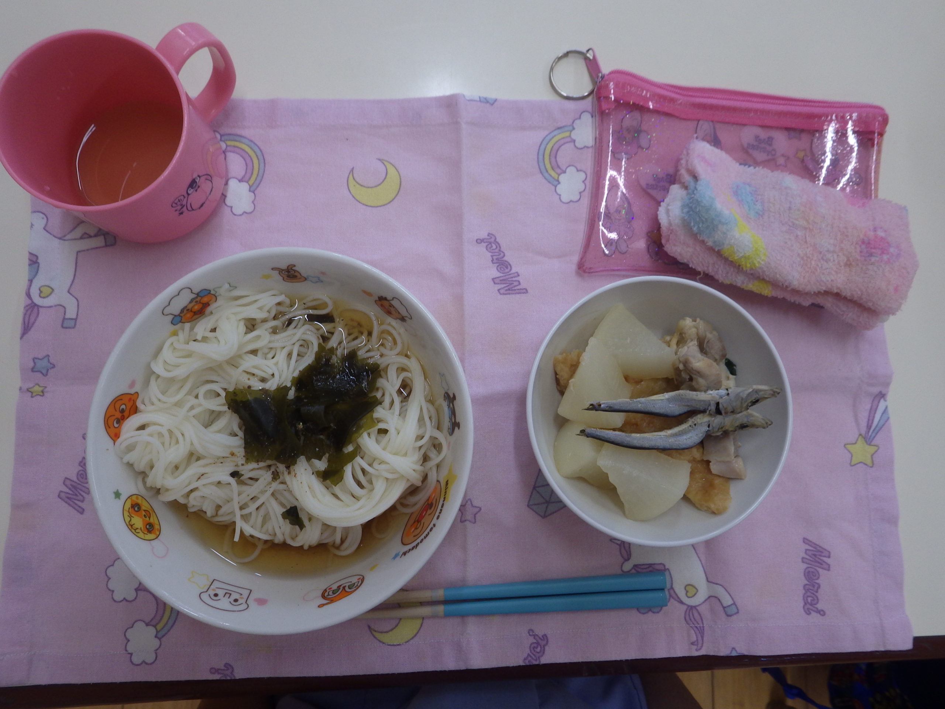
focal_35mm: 25
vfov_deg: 54.9
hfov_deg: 69.4
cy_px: 354
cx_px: 472
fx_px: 682
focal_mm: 4.5
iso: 125
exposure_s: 1/50
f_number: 2.8
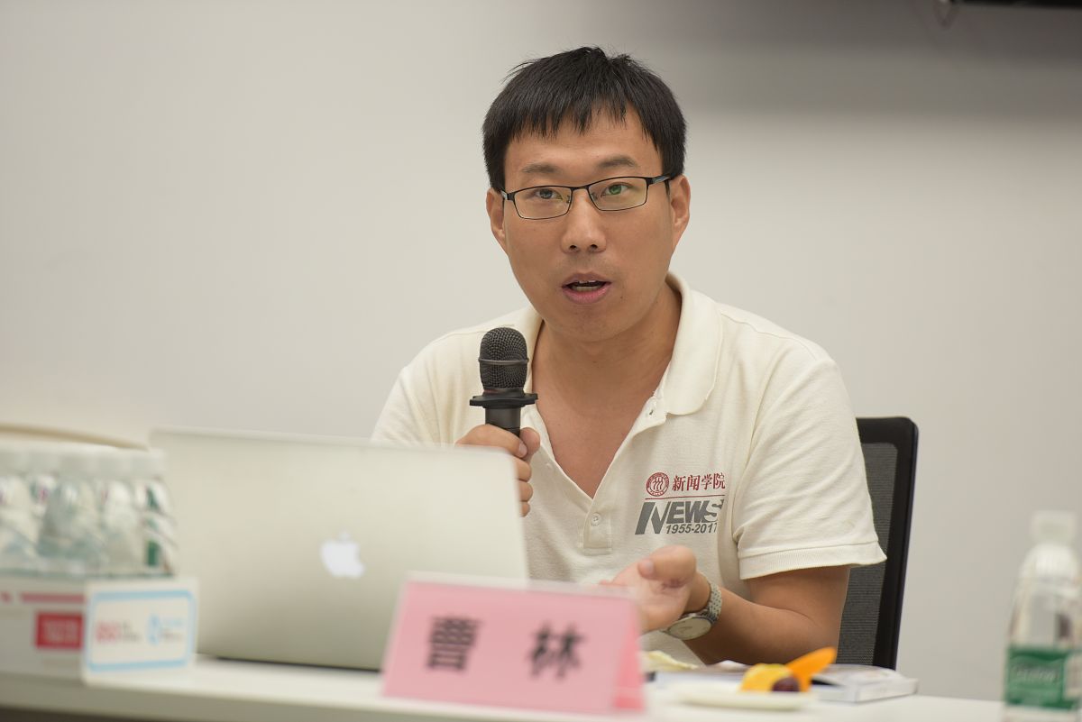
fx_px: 6013
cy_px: 361
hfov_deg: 10.3
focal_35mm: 200
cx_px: 541
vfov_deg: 6.9
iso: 640
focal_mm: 200
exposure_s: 1/200
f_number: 2.8
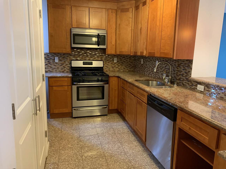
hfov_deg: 67.3
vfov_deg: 53.1
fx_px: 170
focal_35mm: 26
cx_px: 113
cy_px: 84
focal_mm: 4.25
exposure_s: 1/40
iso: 250
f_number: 1.8
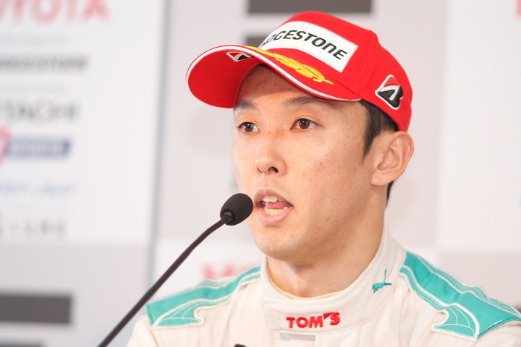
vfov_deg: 5.1
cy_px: 174
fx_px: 3907
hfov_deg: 7.6
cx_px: 260
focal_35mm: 270
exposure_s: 1/125
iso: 500
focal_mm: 180
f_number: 2.8
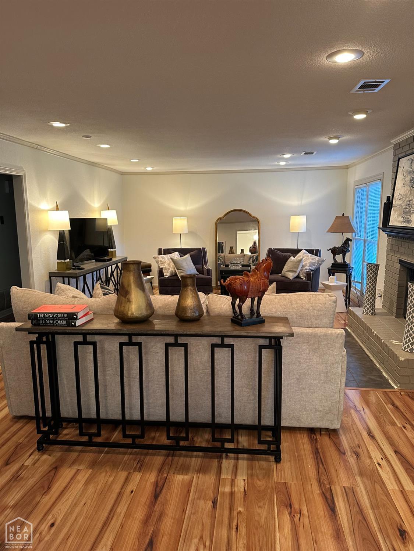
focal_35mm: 24
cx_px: 207
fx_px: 383
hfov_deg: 56.8
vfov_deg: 71.6
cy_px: 276
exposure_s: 1/60
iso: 250
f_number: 1.78
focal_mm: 6.86
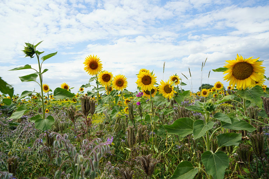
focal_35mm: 30
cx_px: 134
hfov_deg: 61.9
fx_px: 224
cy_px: 90
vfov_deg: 43.6
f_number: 14
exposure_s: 1/100
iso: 100
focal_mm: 30
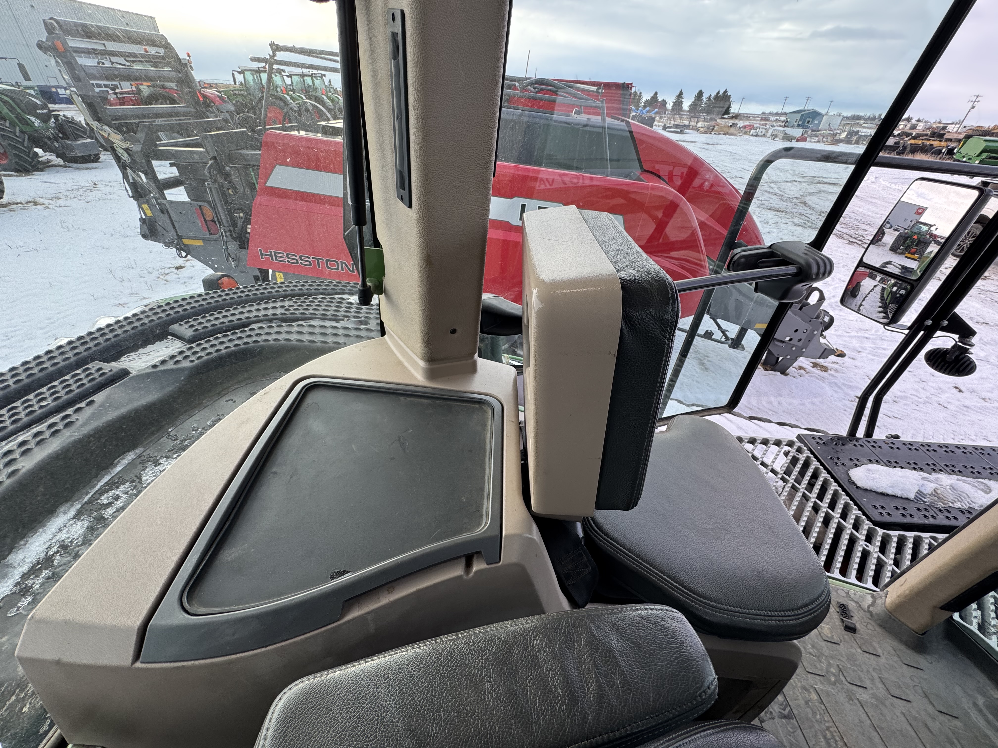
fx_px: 404
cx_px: 499
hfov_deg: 102.1
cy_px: 374
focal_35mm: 14
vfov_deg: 85.7
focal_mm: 2.22
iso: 40
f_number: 2.2
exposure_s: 1/130
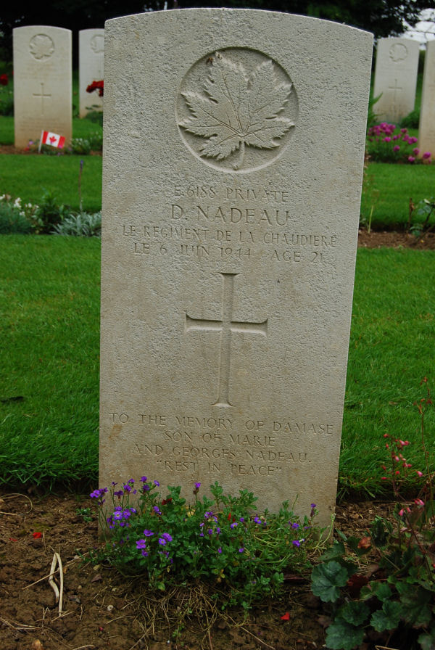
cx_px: 218
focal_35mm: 57
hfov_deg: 23.9
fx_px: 1030
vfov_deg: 35.0
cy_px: 325
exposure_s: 1/200
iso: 200
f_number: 7.1
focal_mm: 38
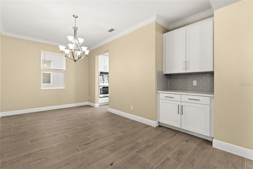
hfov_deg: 96.7
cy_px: 84
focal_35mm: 16
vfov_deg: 73.7
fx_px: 112
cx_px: 126
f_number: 5
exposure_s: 1/400
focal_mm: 16
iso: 2500
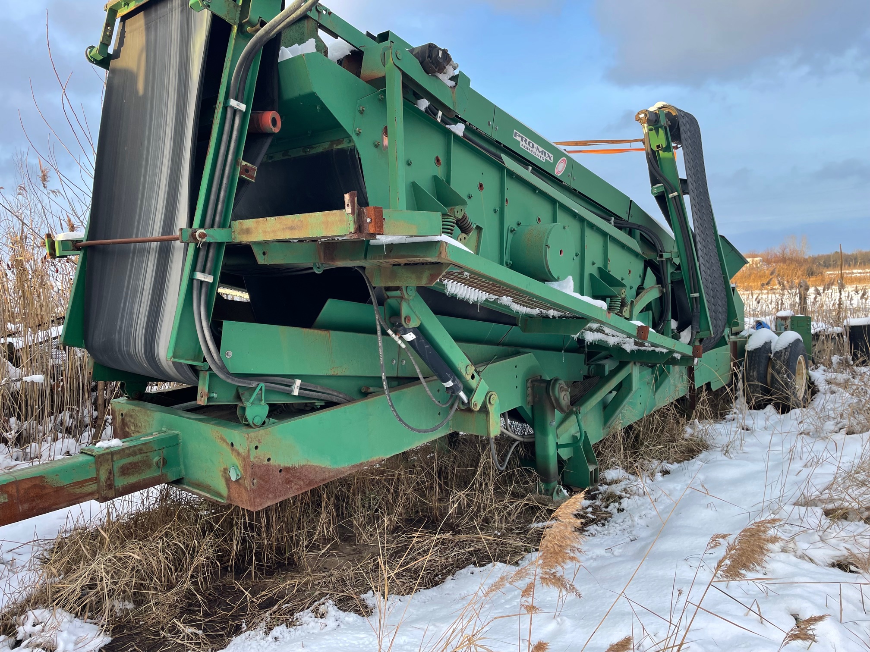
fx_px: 653
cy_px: 326
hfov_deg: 67.3
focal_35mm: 26
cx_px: 435
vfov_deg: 53.1
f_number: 1.6
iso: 32
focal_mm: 4.2
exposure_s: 1/271
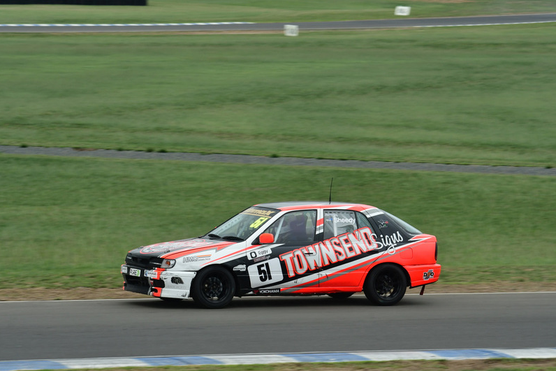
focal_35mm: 204
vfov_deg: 6.8
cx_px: 277
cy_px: 186
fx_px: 3143
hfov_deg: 10.1
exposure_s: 1/250
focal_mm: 135
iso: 500
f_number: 11
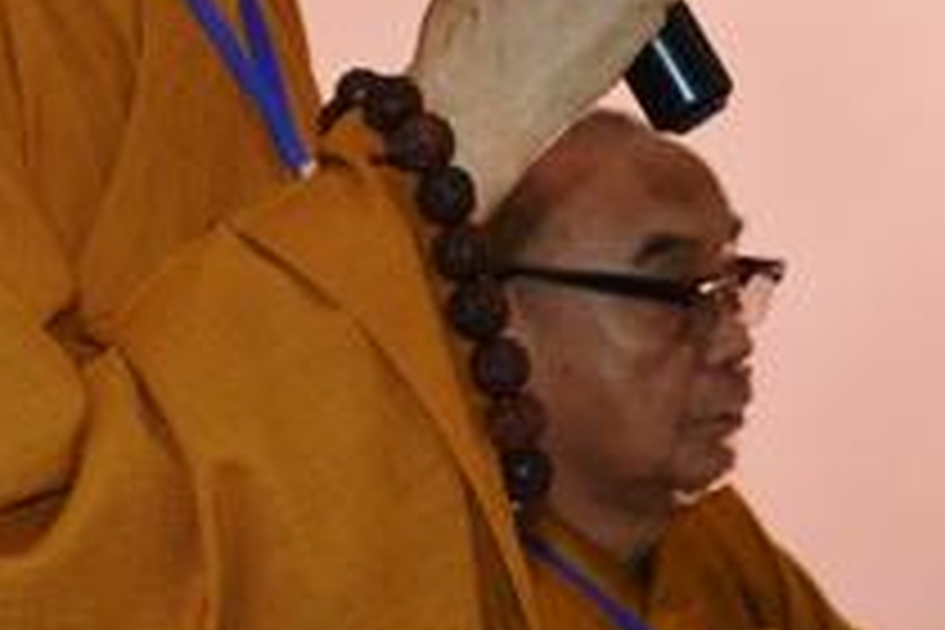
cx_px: 454
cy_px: -243
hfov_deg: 16.0
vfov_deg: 10.4
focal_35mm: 128
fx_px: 3360
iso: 450
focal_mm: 28
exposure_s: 1/60
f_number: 4.5
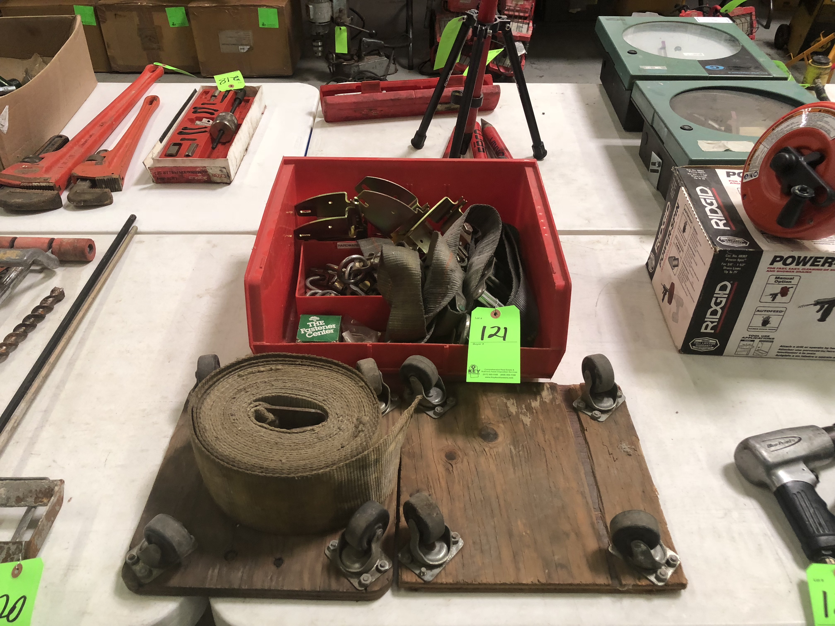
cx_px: 418
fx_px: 675
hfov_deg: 63.4
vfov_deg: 49.7
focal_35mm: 28
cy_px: 313
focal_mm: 3.99
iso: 40
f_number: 1.8
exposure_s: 1/15
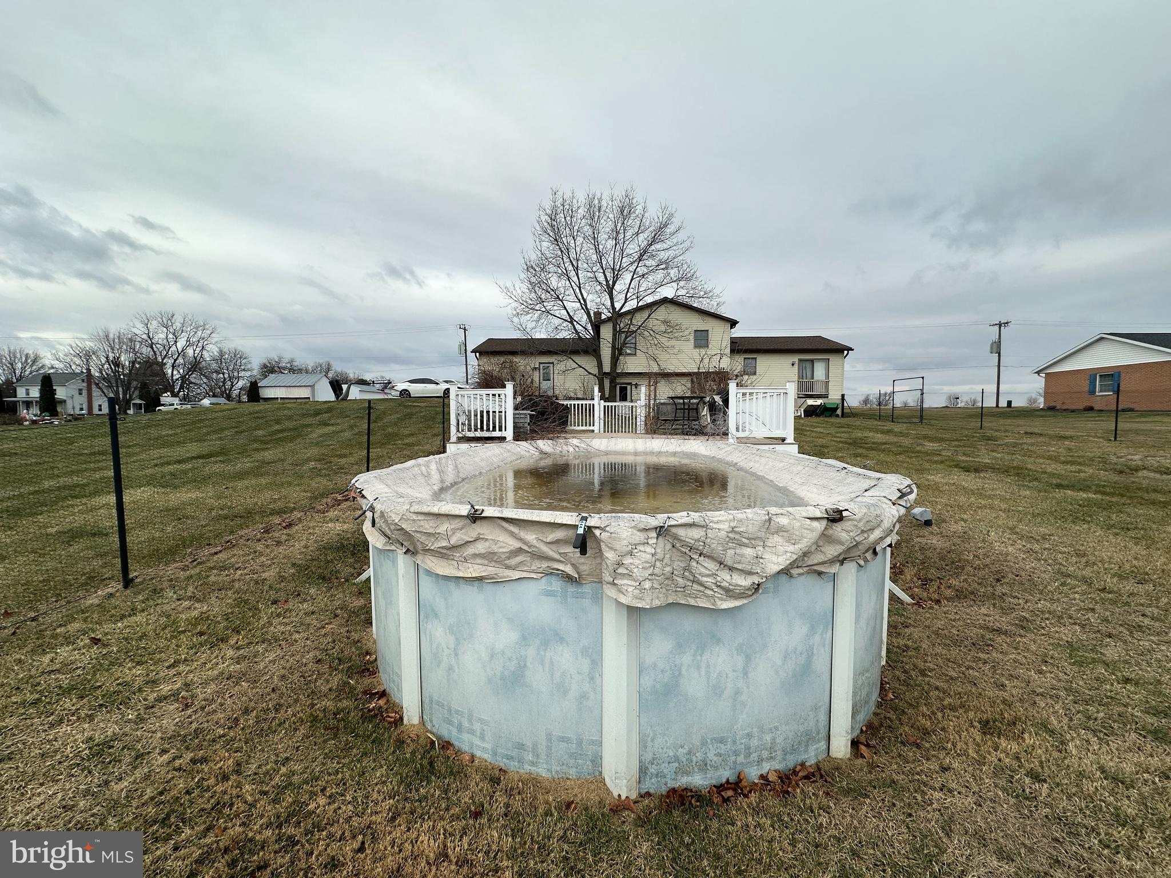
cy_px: 439
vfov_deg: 85.7
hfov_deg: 102.1
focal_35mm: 14
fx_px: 474
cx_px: 586
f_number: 2.2
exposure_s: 1/1221
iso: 40
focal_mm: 2.22
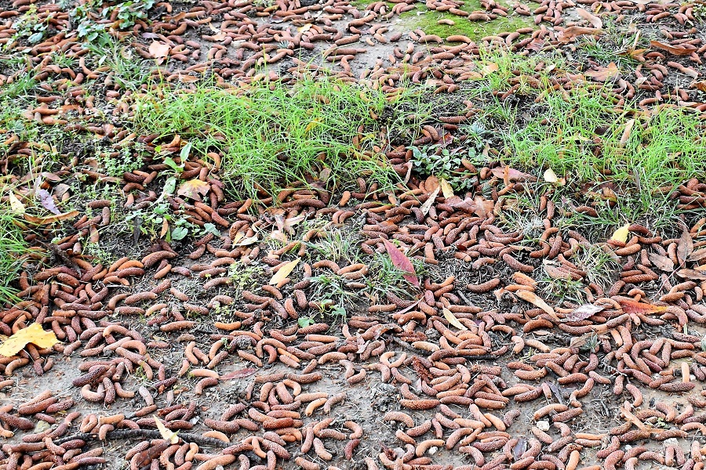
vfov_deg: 35.5
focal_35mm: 38
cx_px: 353
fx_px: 735
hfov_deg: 51.3
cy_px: 235
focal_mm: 25
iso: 400
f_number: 5
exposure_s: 1/100
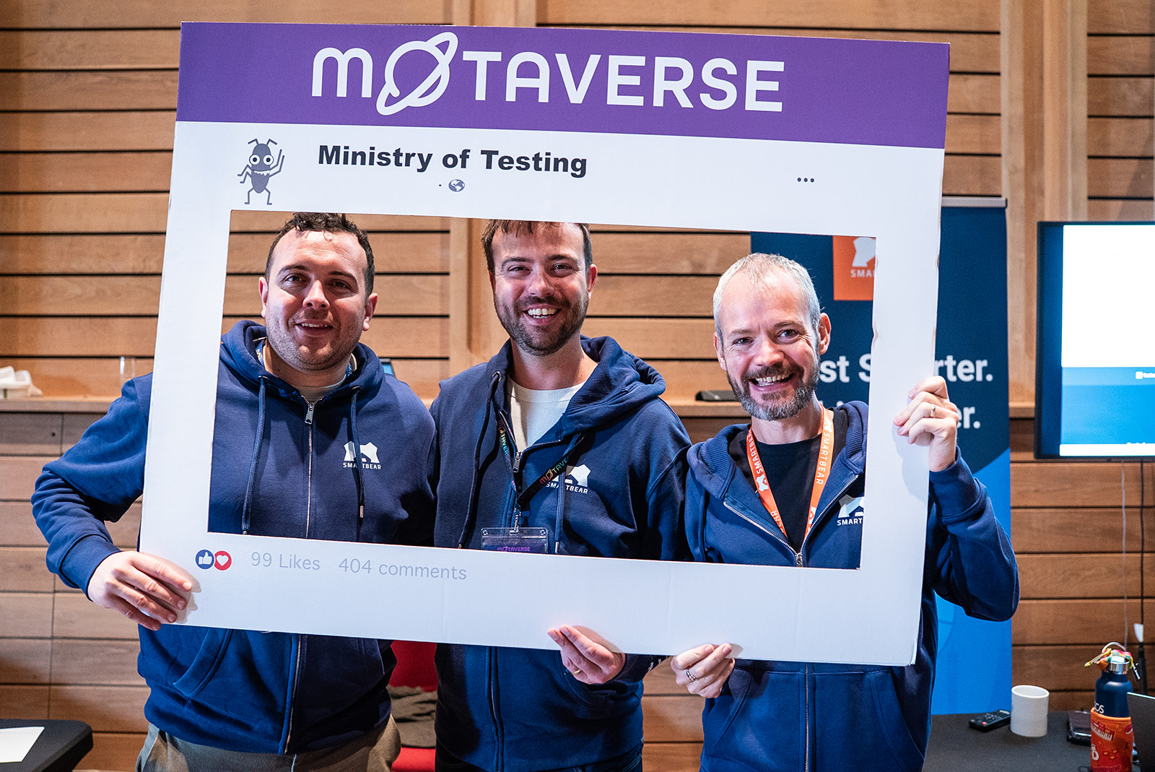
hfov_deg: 54.4
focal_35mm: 35
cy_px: 386
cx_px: 578
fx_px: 1124
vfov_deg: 37.9
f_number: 2.8
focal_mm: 35
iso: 3200
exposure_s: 1/125
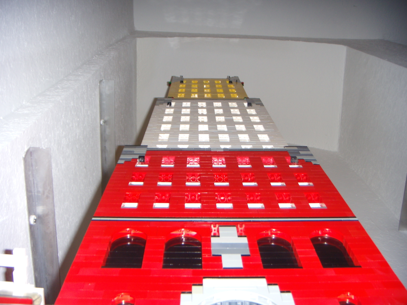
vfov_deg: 37.7
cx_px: 204
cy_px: 152
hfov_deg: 49.0
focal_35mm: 38
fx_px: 447
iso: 64
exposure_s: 1/60.2
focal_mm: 6.4
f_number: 3.5
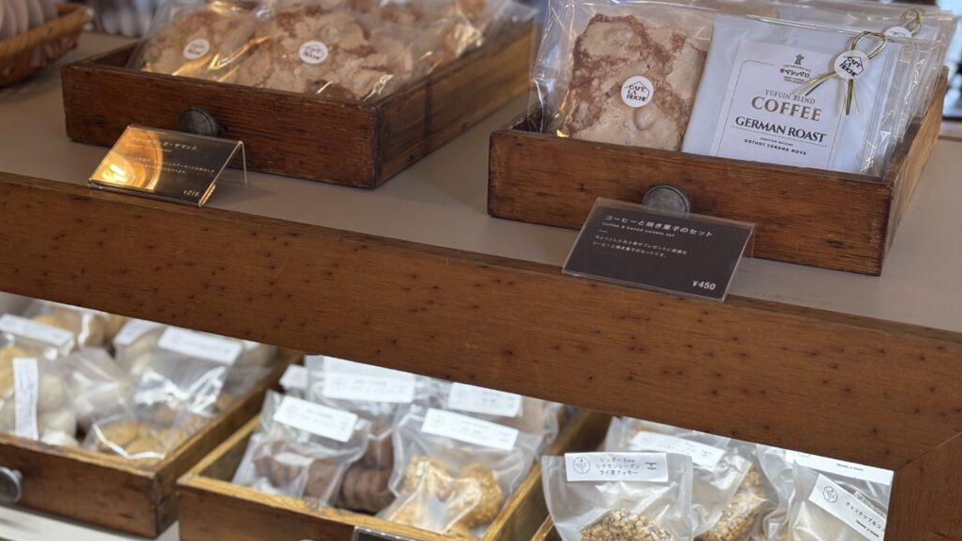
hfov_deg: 36.6
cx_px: 482
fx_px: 1454
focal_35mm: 57
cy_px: 295
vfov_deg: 21.1
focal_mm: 5.96
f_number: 1.6
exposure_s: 1/60
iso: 40
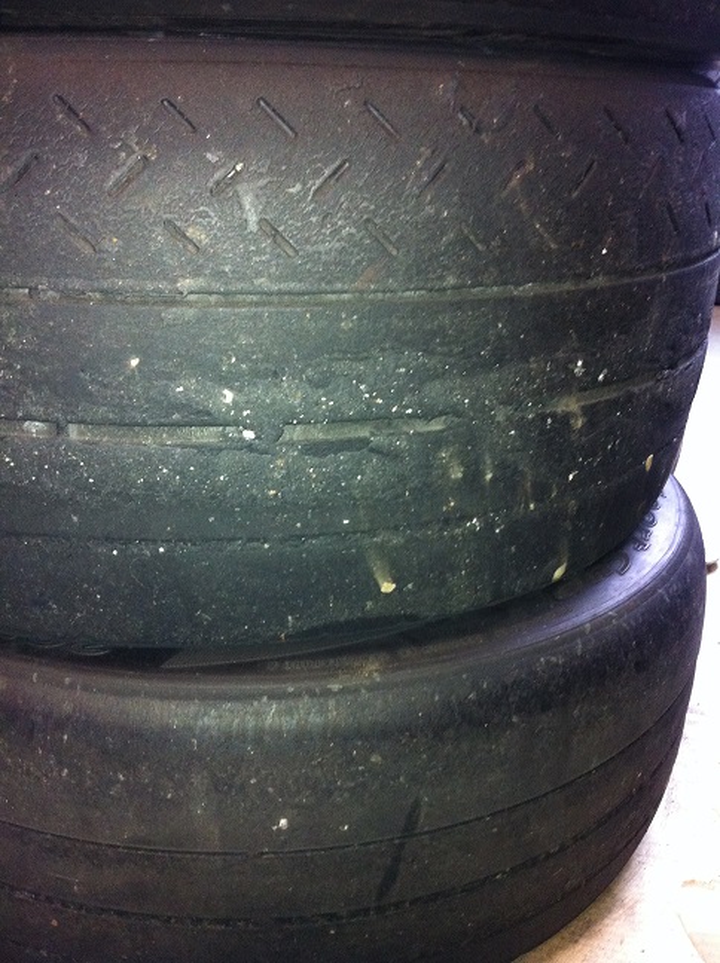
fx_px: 973
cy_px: 482
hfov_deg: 40.6
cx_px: 360
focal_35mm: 35
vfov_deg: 52.7
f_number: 2.8
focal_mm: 3.85
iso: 250
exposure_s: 1/15
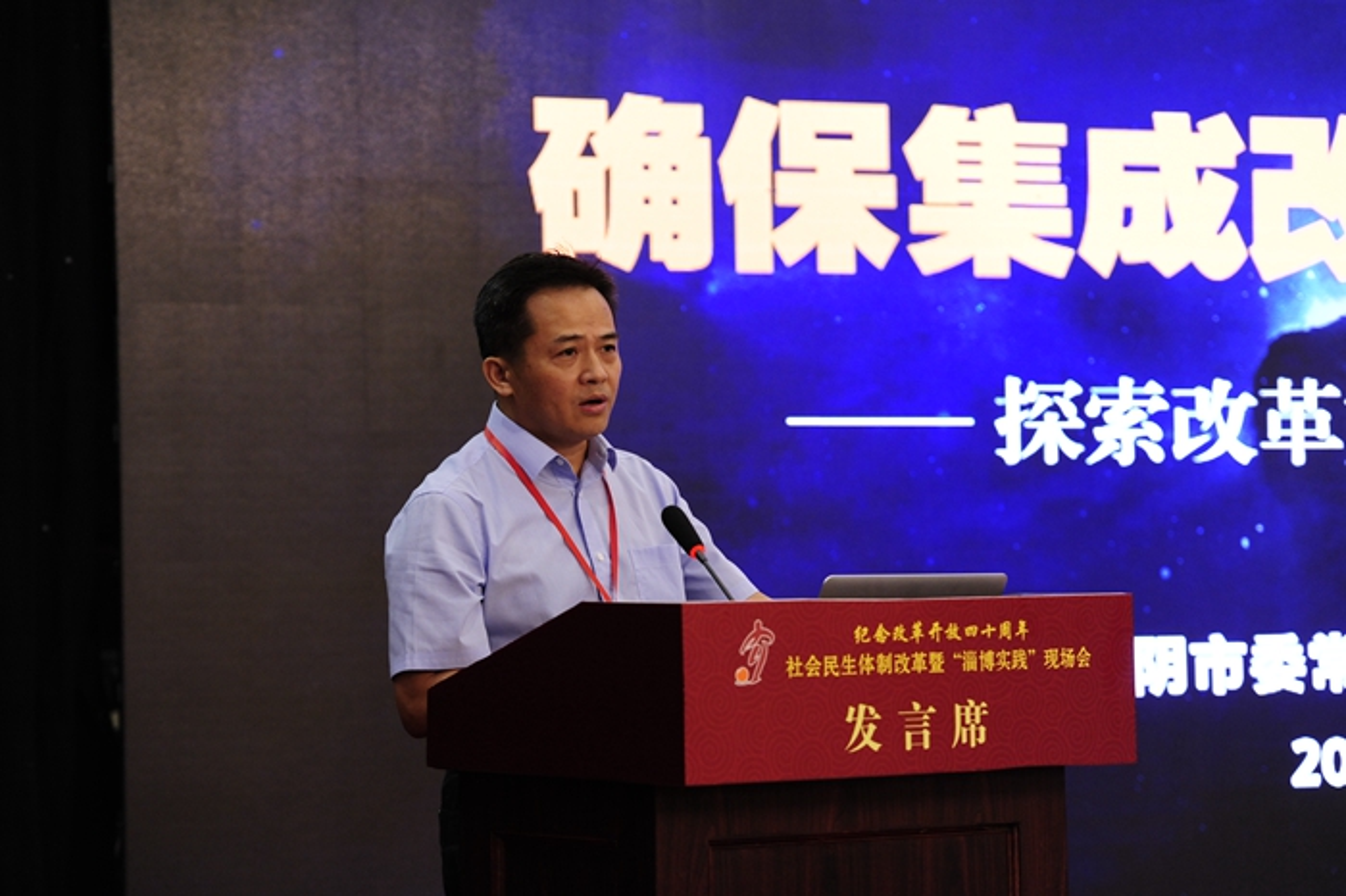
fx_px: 4484
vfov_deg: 11.4
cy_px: 448
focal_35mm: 120
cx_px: 673
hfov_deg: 17.1
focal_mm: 120
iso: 2500
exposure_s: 1/100
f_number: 3.5
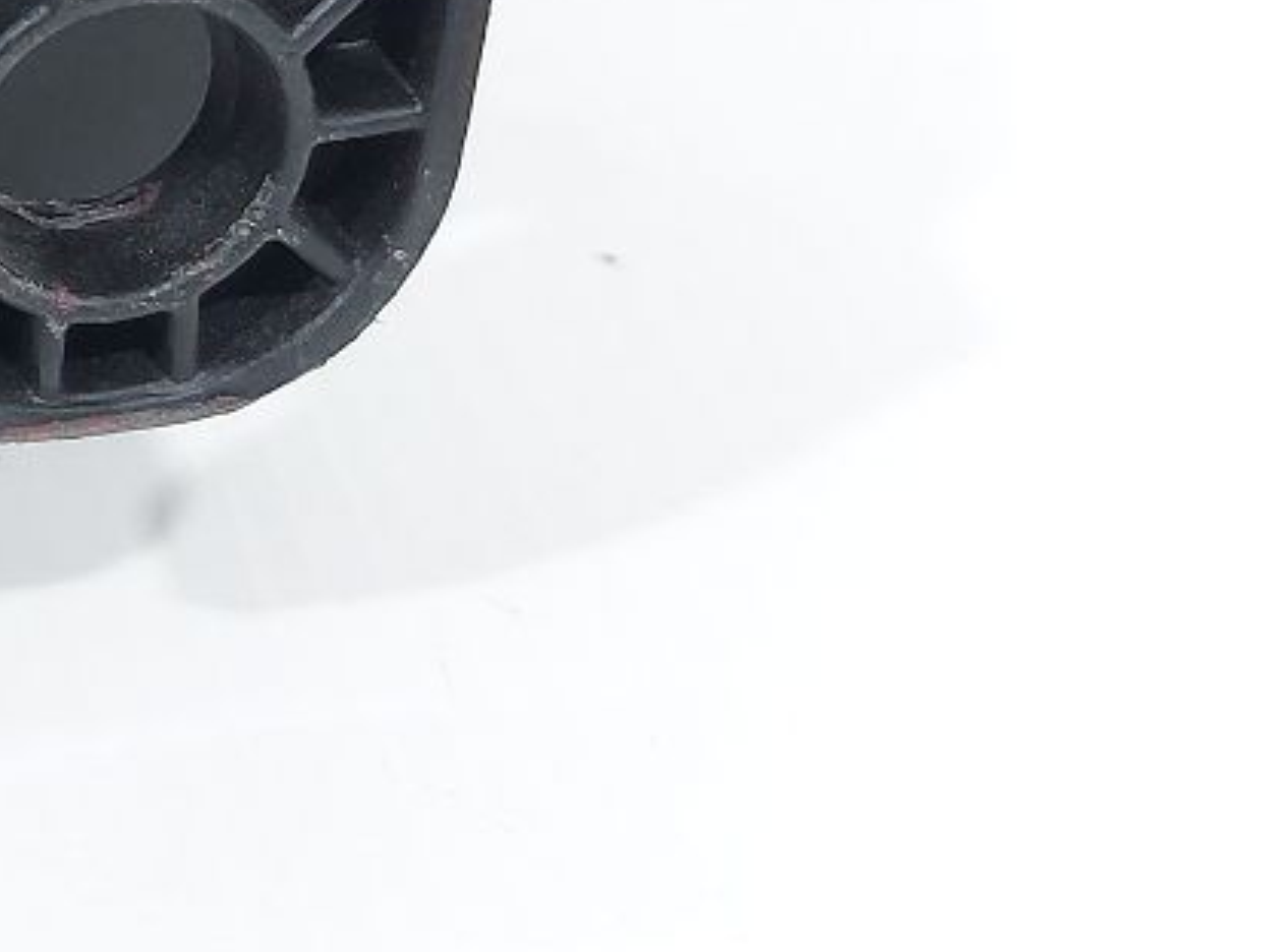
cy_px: -217
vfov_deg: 17.5
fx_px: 2935
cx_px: -334
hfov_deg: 22.2
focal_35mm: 80
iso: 100
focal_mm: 5.23
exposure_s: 1/50
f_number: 1.8
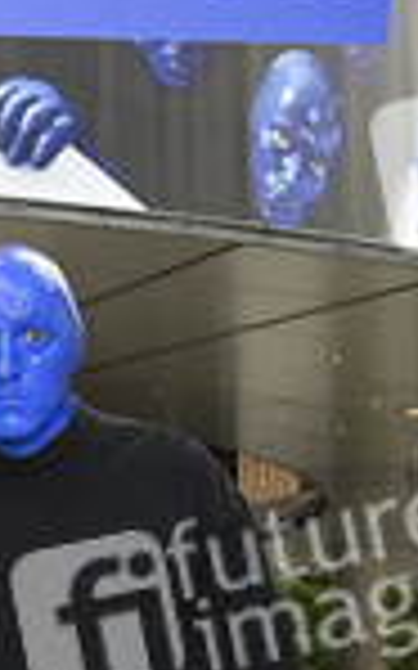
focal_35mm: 131
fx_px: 2390
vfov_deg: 15.9
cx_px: -166
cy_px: 373
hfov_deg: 9.8
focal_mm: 48
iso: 320
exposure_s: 1/200
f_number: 6.3
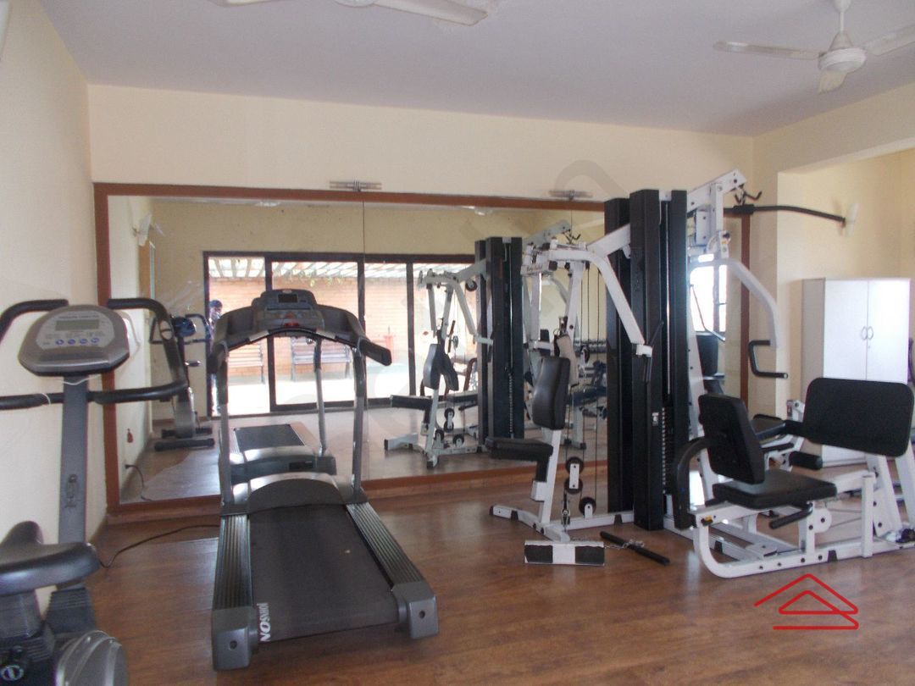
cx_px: 458
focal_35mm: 26
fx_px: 687
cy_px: 343
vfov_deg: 53.1
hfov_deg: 67.3
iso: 160
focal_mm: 4.6
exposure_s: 1/25
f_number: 3.2
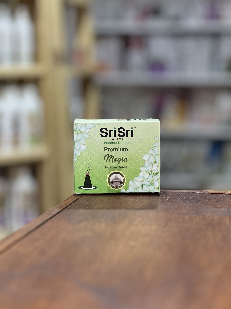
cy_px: 154
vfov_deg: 25.3
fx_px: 685
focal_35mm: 77
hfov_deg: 19.1
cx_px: 116
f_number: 2.8
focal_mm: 9
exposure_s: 1/31
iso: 400
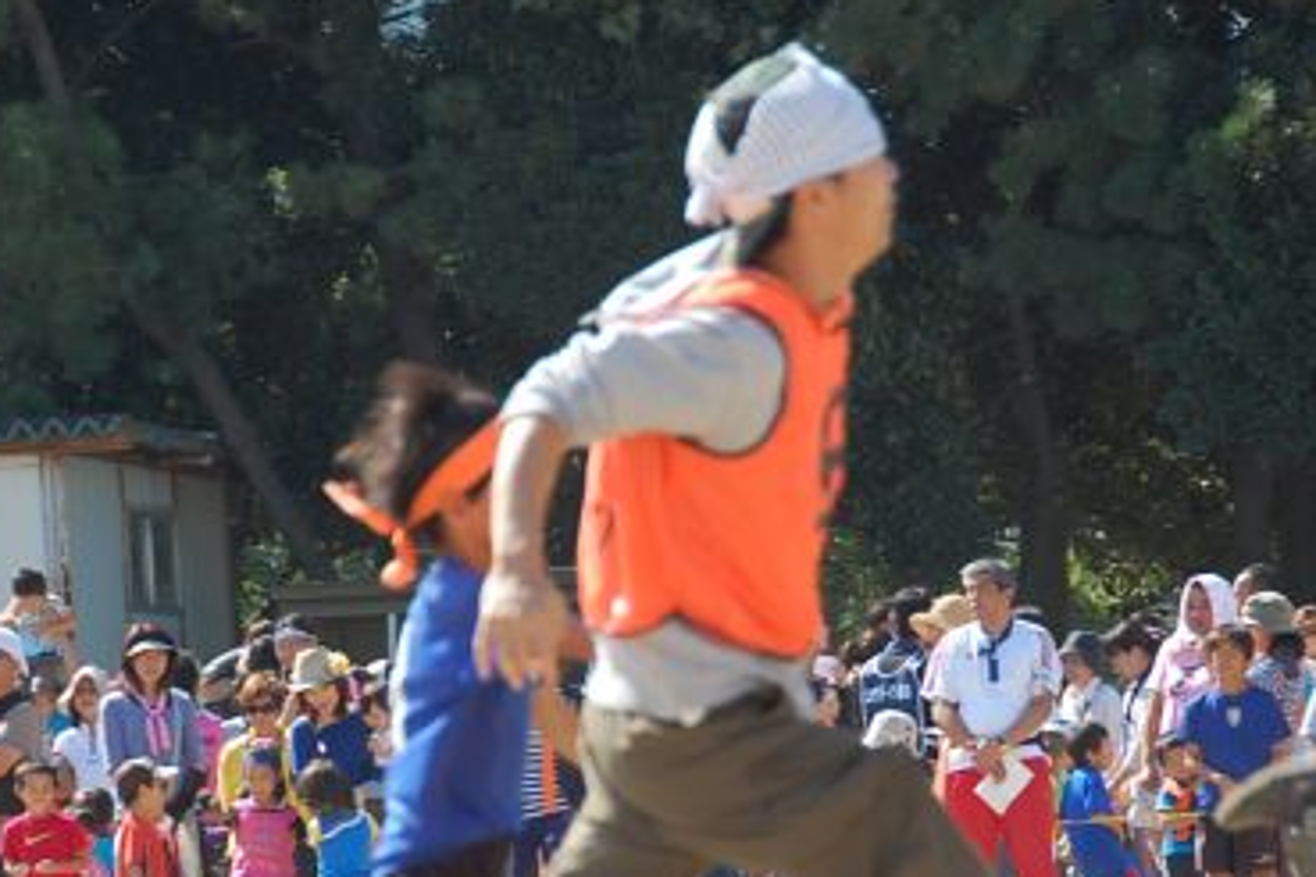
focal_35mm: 291
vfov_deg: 4.7
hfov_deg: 7.1
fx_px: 10637
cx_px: 578
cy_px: 745
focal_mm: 112
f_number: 5.6
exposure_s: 1/800
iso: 400
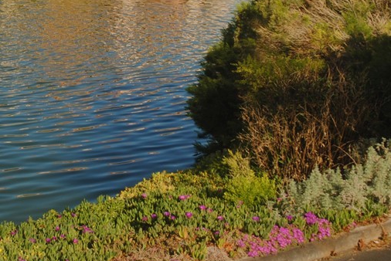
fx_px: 1011
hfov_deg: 21.4
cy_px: 5
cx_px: 47
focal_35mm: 93
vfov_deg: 14.5
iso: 100
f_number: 11
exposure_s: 1/100
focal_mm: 29
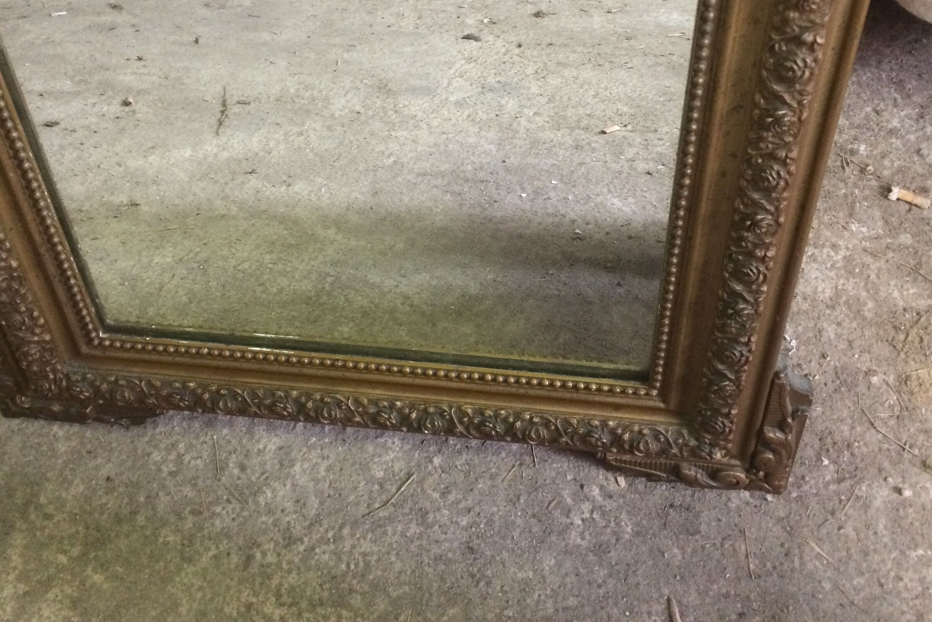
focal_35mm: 41
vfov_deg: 32.0
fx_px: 1061
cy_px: 157
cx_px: 484
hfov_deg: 47.4
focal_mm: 4.15
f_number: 2.2
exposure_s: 1/33
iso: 320
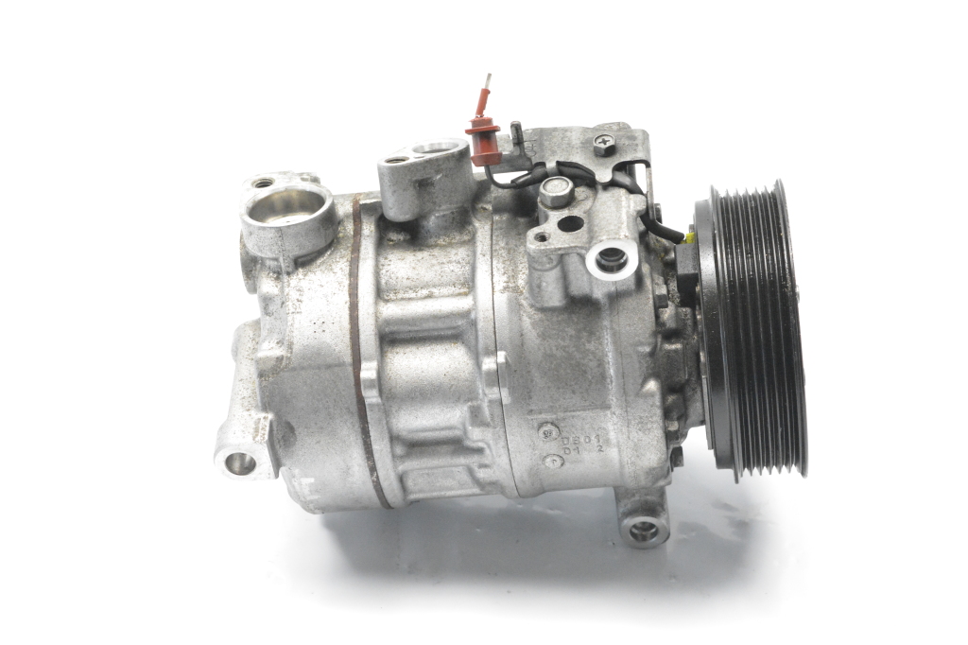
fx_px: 2217
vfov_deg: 16.5
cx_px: 484
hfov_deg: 24.6
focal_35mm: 82
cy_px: 322
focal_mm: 55
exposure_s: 1/320
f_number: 9
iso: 6400
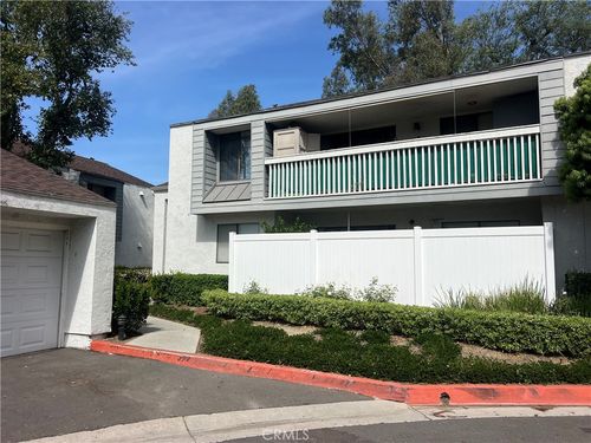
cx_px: 296
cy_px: 222
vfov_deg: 53.1
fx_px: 444
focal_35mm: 26
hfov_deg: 67.3
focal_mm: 5.7
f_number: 1.5
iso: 50
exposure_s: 1/6579
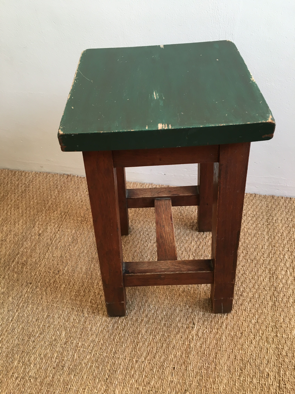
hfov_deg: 48.2
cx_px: 148
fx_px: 330
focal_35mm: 29
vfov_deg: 61.7
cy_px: 197
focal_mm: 4.15
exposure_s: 1/33
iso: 80
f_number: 2.2
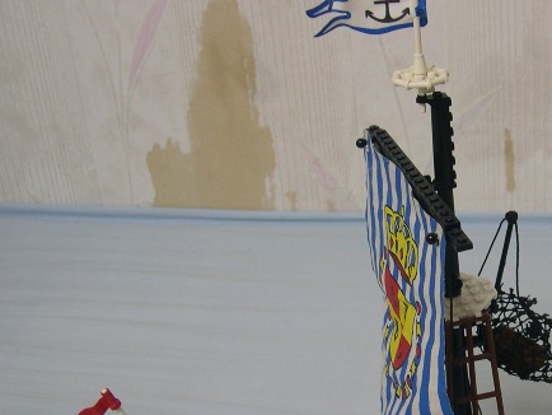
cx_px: 490
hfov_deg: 26.9
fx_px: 1117
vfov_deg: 20.9
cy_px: 281
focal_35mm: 70
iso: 100
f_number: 2.8
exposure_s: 1/18.4
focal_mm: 8
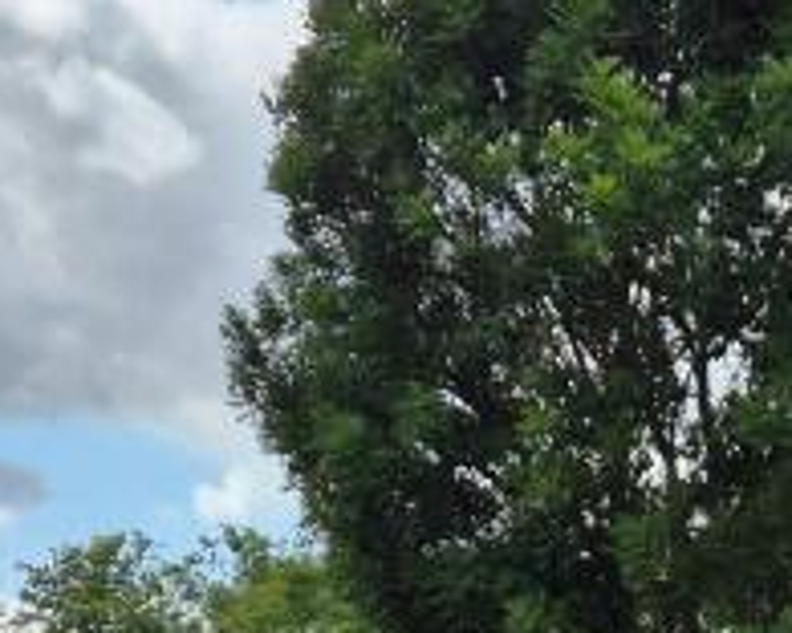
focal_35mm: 118
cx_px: 869
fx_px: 2766
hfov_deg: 15.8
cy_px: 1035
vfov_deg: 12.3
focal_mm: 5.4
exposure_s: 1/2592
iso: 25
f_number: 1.8
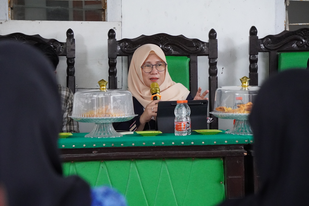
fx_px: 1455
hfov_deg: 12.1
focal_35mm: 170
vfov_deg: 8.1
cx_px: 154
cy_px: 103
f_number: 6.3
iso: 6400
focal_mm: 113
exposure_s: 1/320
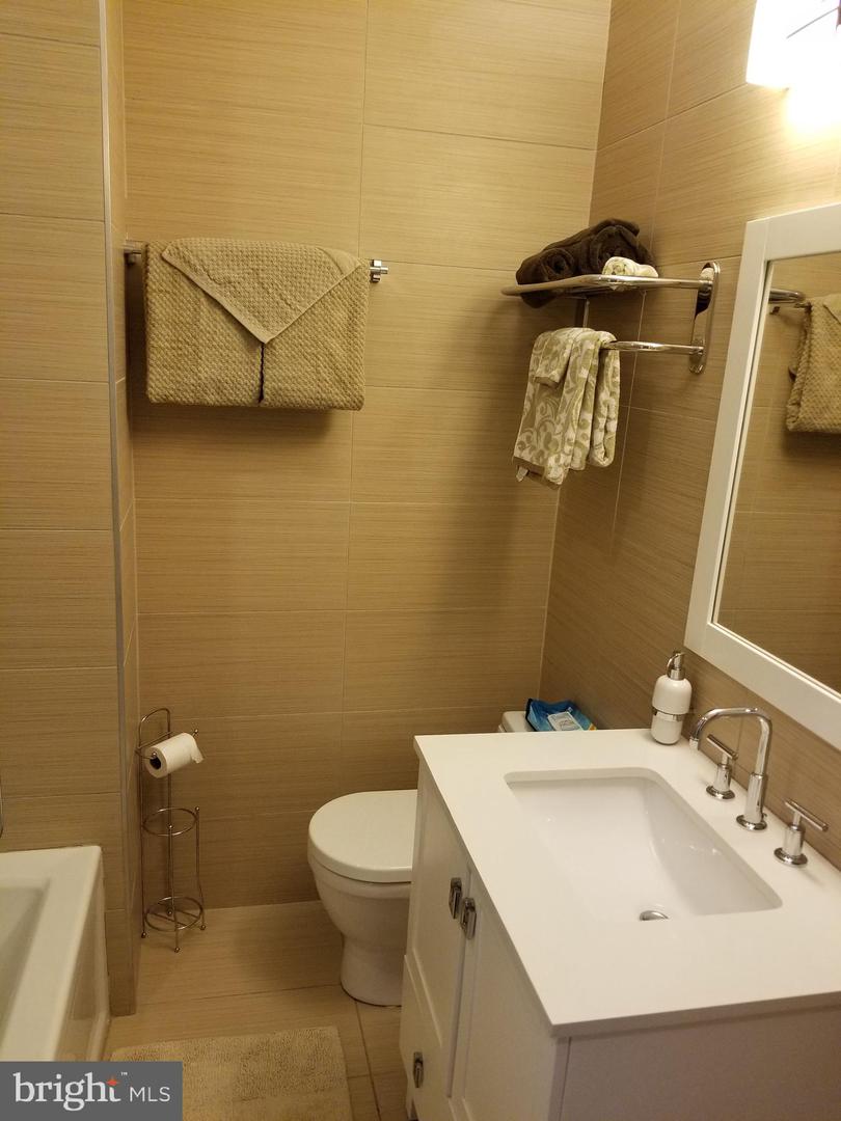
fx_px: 842
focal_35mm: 26
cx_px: 420
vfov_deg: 67.3
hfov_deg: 53.1
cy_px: 560
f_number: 1.7
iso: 200
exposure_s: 1/60
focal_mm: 4.3
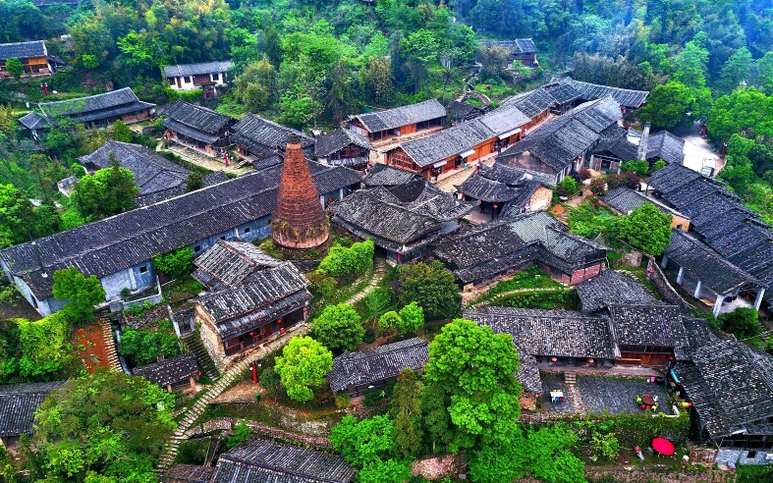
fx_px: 590
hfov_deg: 66.5
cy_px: 260
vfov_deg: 44.5
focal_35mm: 28
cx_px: 390
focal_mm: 4.7
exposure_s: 1/120
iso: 100
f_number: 2.2
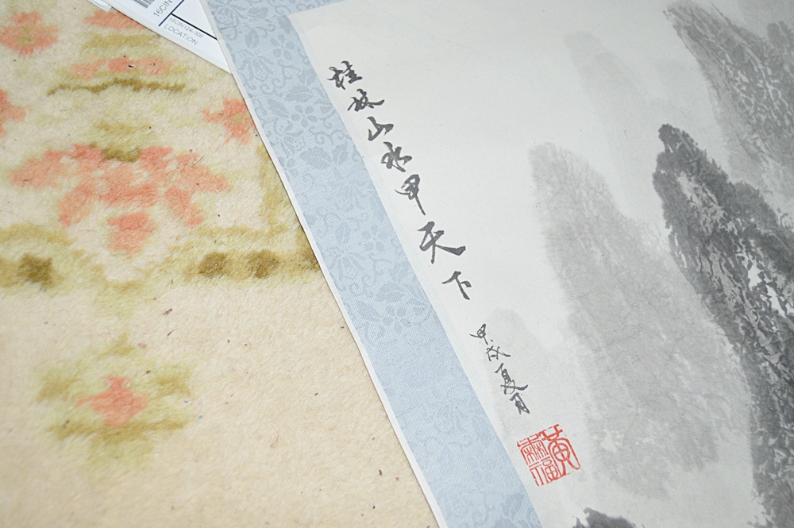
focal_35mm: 36
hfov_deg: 53.2
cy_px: 264
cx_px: 397
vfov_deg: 36.8
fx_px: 793
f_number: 3.8
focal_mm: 24
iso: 800
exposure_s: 1/60
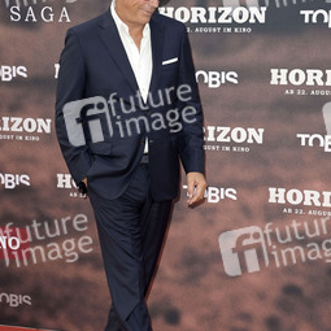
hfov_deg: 17.4
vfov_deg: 17.4
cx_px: 167
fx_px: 1082
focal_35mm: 100
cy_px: 180
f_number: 6.3
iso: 400
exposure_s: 1/250
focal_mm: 75
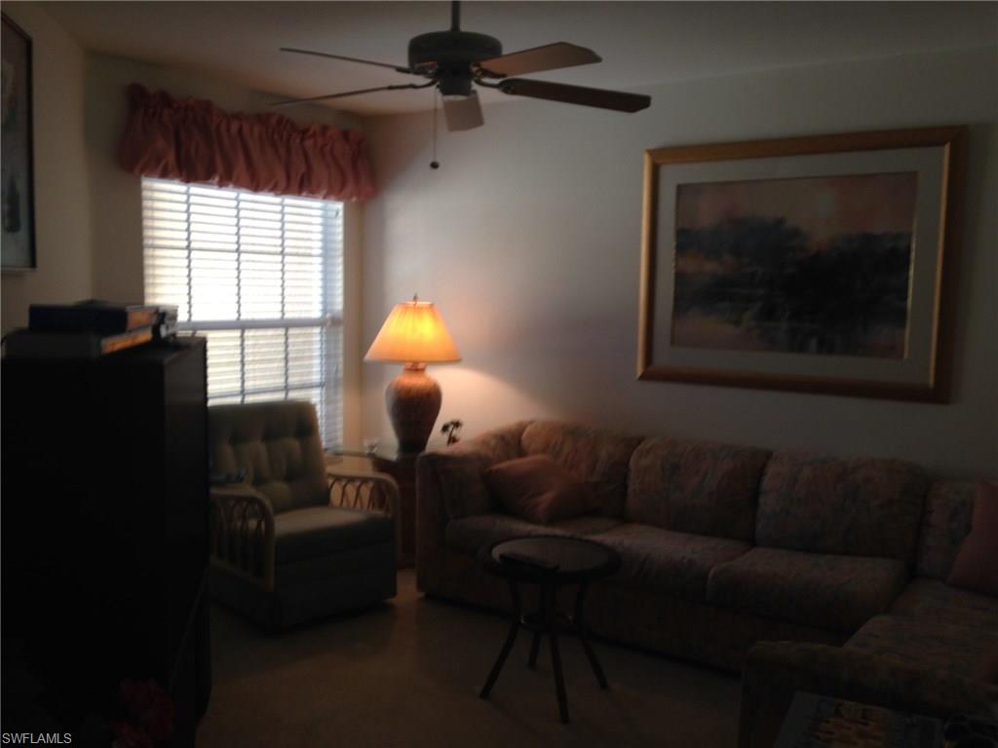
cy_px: 374
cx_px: 499
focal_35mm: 33
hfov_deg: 55.4
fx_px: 951
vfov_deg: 42.9
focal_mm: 4.12
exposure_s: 1/24
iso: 50
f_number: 2.4
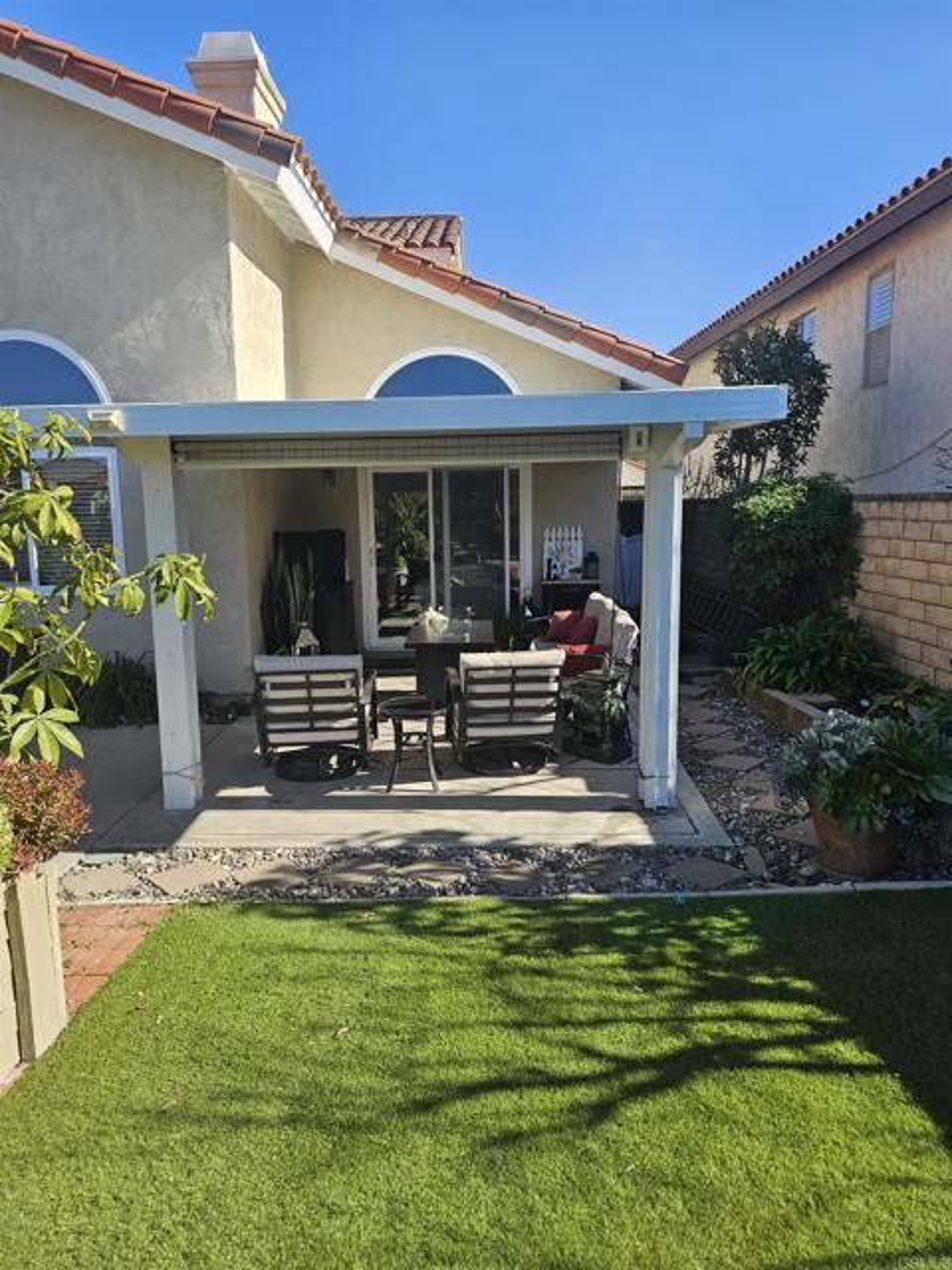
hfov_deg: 58.9
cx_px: 476
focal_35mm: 23
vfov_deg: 73.9
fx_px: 843
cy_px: 635
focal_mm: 6.3
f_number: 1.7
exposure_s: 1/443
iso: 10
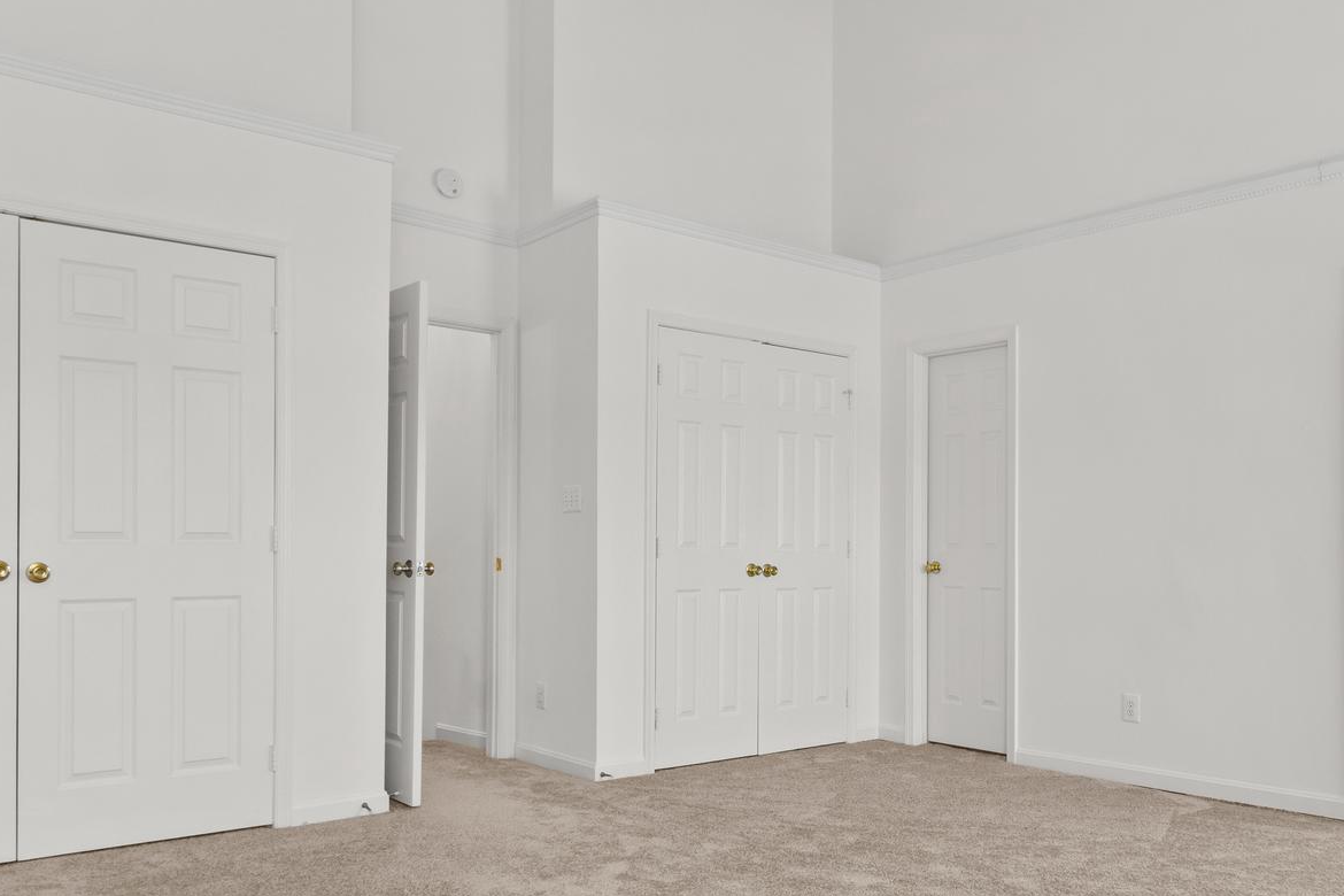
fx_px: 1045
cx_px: 839
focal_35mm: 28
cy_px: 524
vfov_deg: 46.2
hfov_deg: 64.5
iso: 250
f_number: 8
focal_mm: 11
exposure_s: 1/2
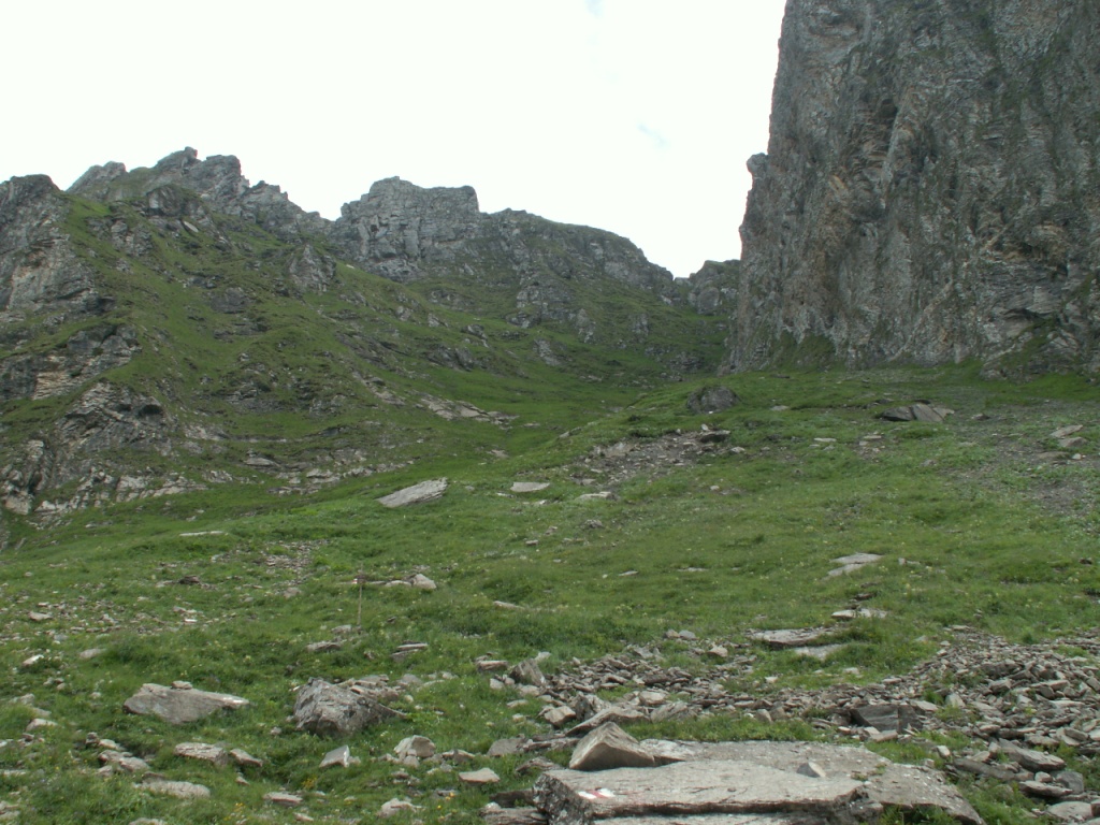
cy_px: 412
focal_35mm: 35
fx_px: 1112
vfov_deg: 40.7
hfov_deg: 52.6
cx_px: 550
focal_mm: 5.86
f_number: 5.6
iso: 50
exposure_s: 1/160
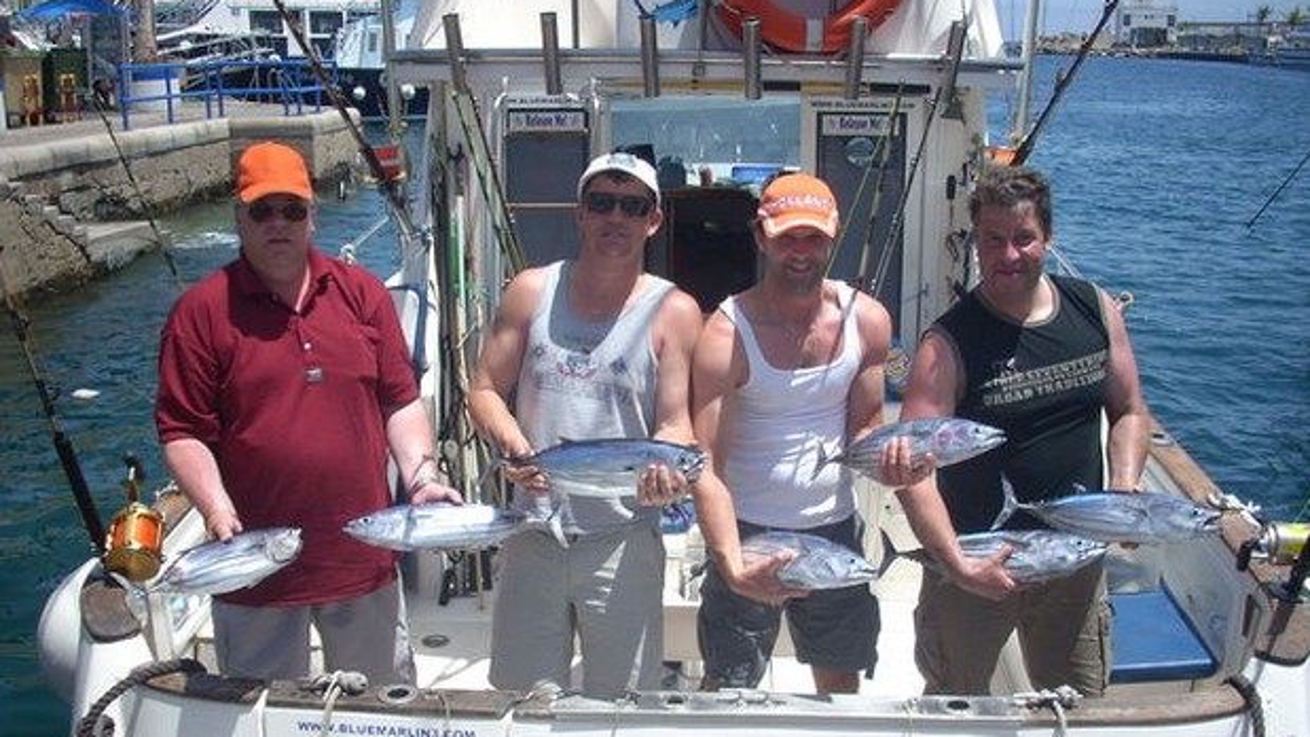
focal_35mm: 41
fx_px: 1424
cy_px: 419
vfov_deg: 29.0
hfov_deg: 49.4
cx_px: 650
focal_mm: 6.2
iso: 64
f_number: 5.6
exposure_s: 1/239
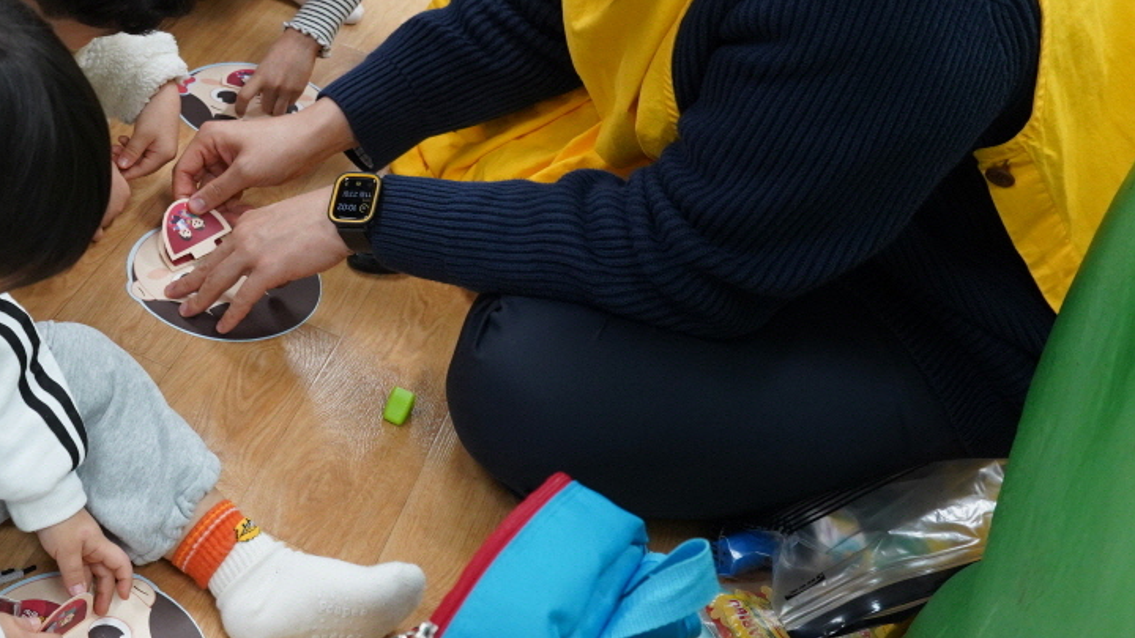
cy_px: 165
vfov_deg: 22.4
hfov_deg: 36.9
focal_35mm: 53
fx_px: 1595
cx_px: 136
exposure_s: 1/80
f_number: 5.6
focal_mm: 28
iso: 2500
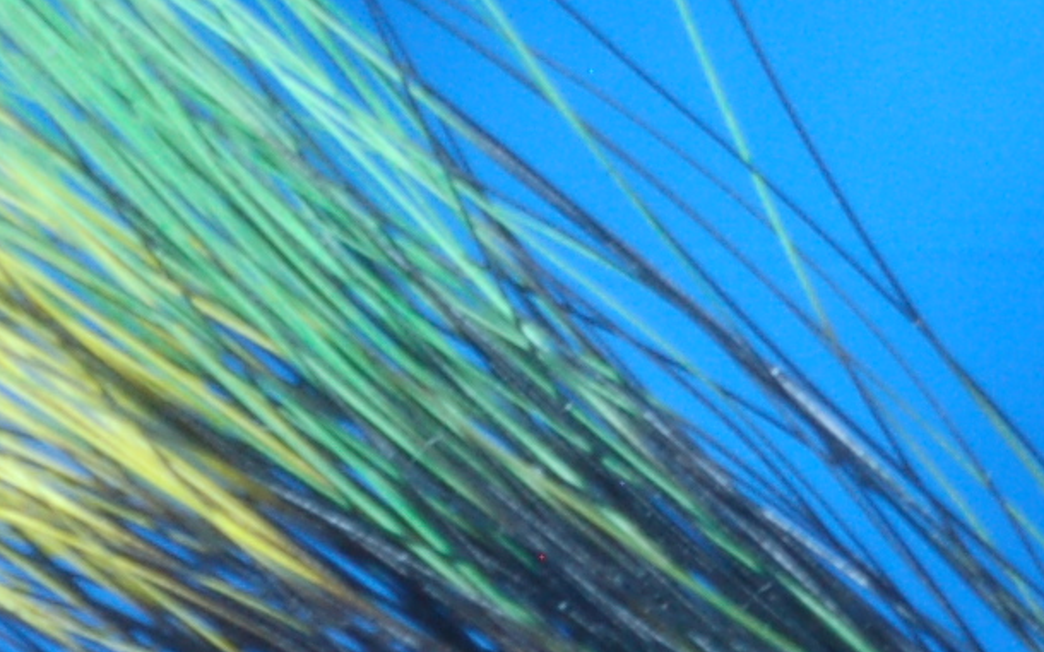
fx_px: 14992
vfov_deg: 2.5
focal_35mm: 527
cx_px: 798
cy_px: 861
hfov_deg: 4.0
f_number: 22
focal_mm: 70
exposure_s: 1/2.5
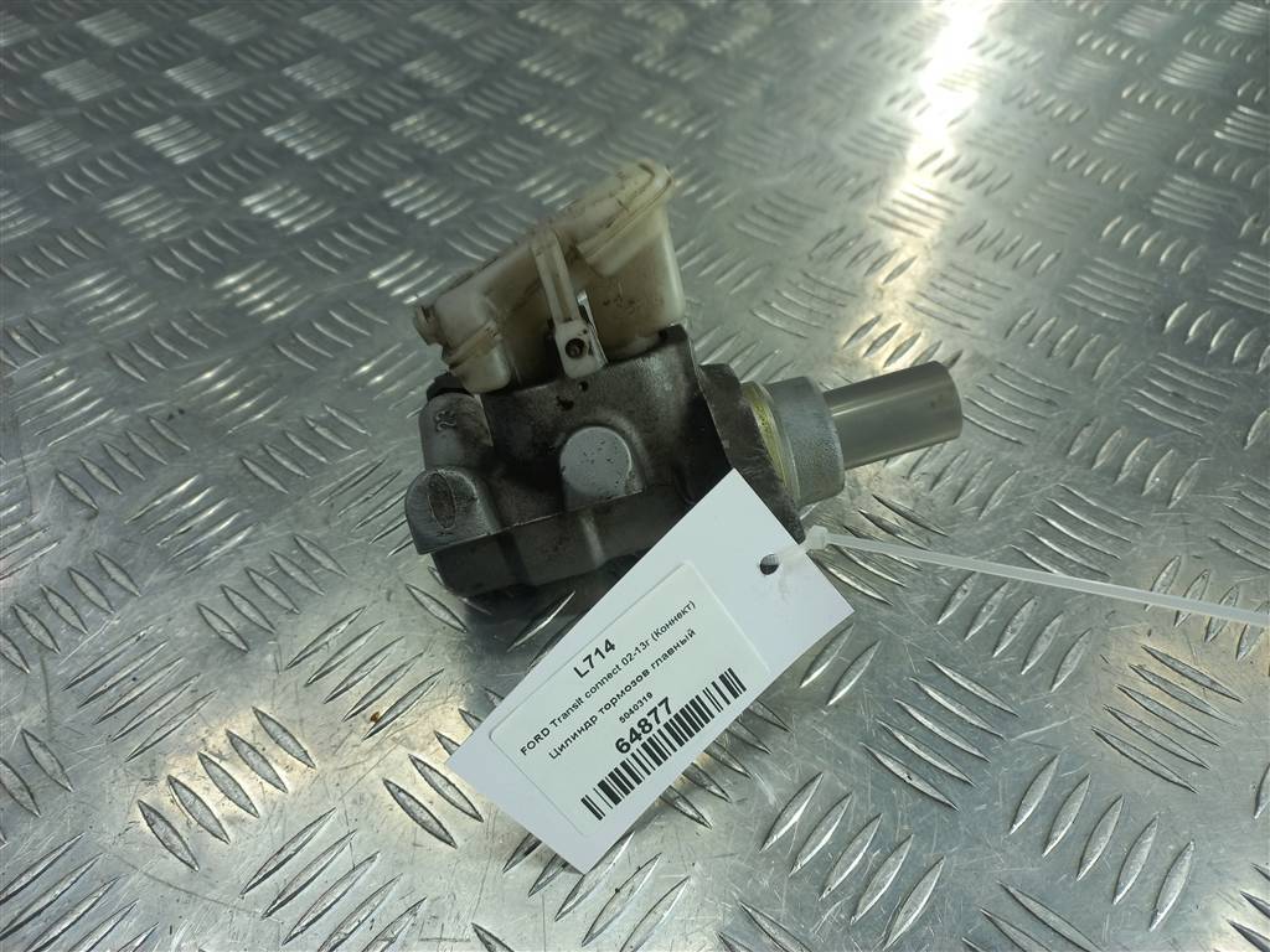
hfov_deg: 69.4
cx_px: 635
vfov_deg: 54.9
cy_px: 476
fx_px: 917
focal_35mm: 25
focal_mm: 4.6
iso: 40
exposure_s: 1/50
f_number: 1.8
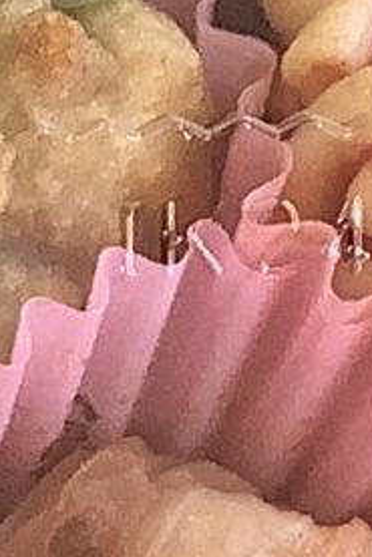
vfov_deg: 6.5
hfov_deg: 4.5
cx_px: -613
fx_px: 4613
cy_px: 1365
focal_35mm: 298
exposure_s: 1/100
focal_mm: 3.3
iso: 50
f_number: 2.4
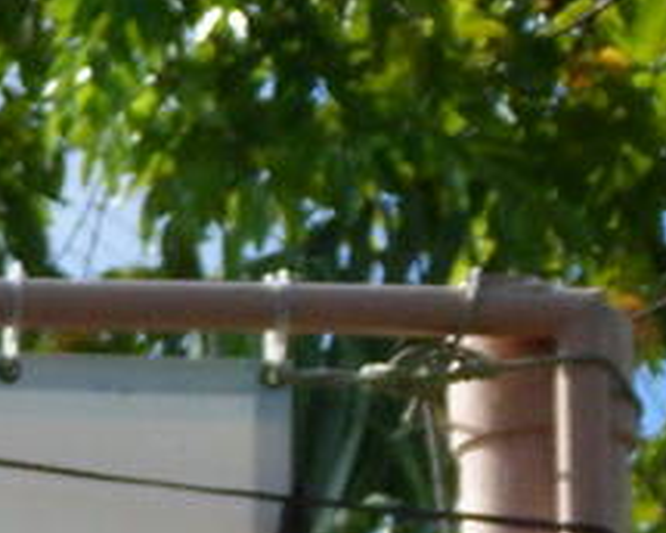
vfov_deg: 2.0
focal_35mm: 762
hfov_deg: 2.5
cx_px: -607
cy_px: 1326
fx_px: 15020
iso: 80
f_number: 5.3
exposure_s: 1/500
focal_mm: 17.7
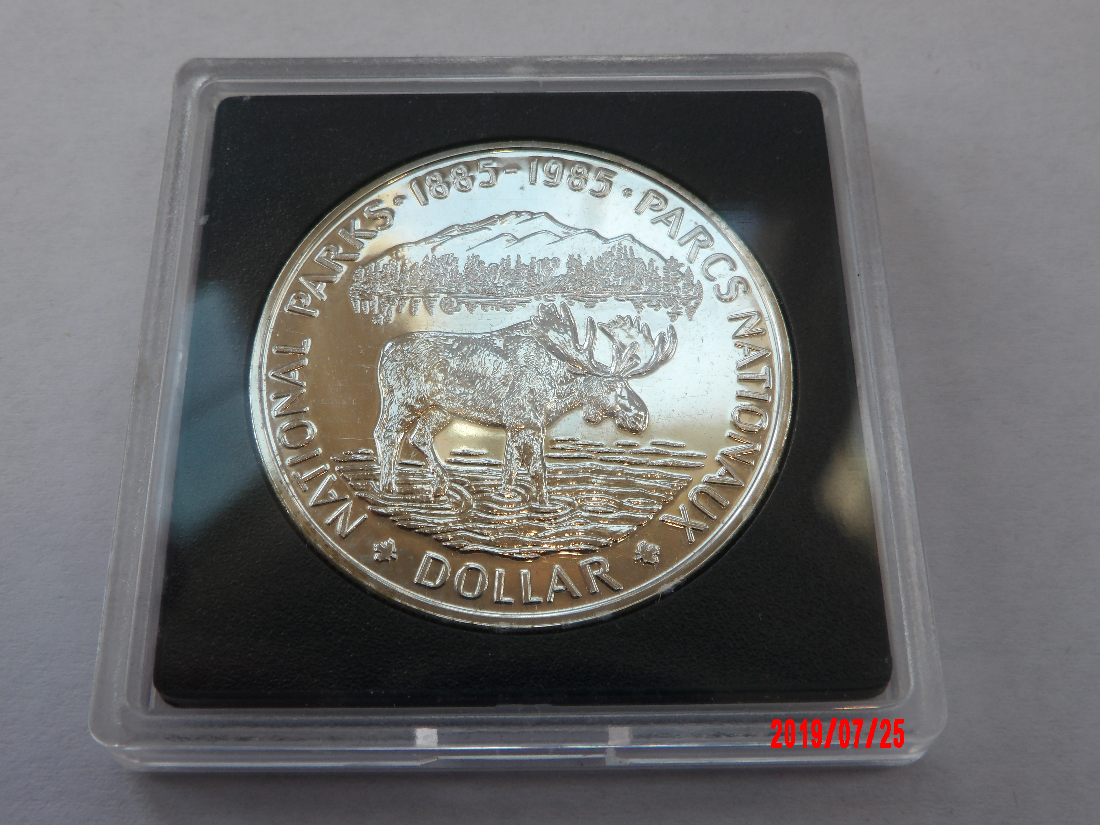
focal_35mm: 42
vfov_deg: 34.3
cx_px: 550
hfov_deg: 44.8
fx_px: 1335
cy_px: 412
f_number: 4.9
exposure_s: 1/60
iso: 100
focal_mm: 7.6
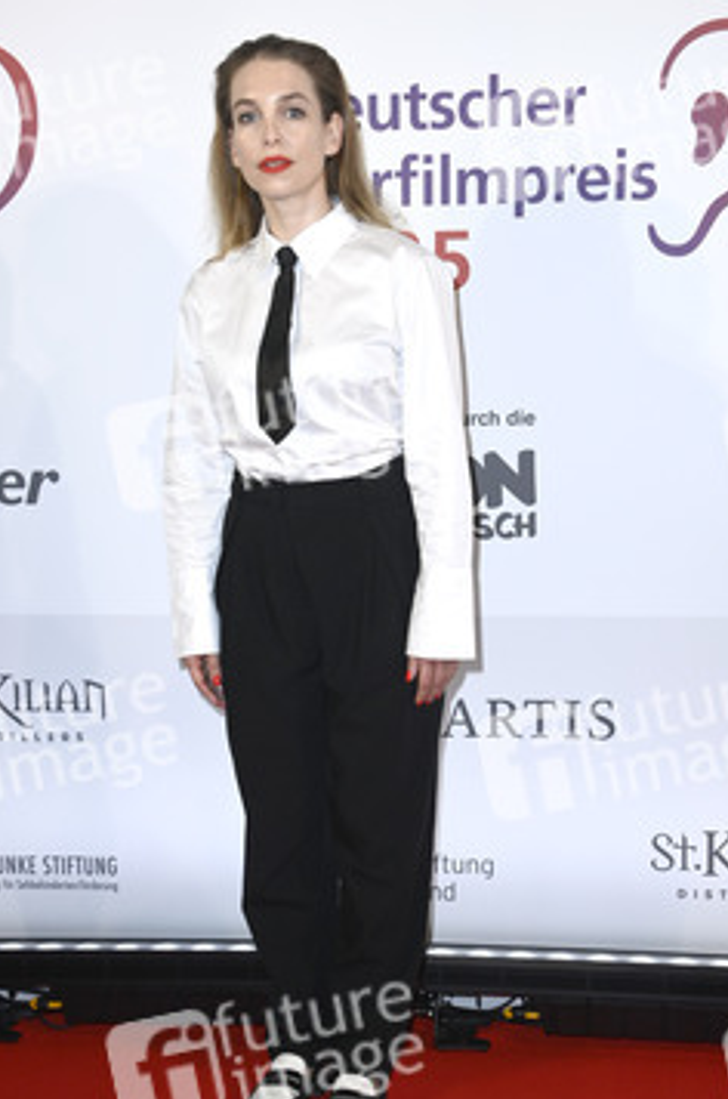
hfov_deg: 25.0
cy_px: 593
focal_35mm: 54
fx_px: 1644
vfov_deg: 36.9
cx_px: 355
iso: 640
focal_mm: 48
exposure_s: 1/250
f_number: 5.6
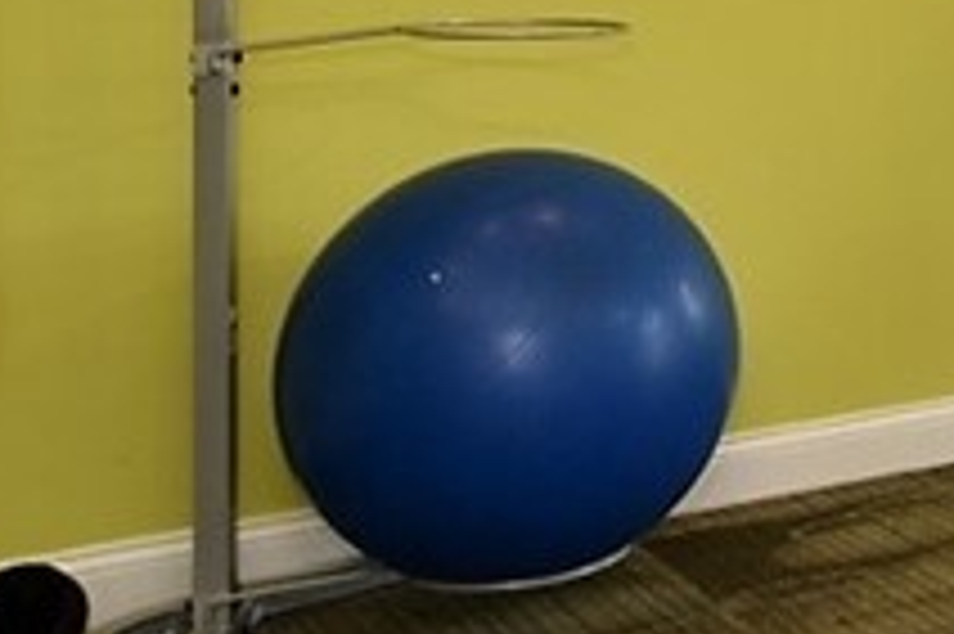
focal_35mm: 77
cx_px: 1548
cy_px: -169
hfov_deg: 21.0
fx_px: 2039
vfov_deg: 16.8
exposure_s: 1/15
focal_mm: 10
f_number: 9
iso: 200
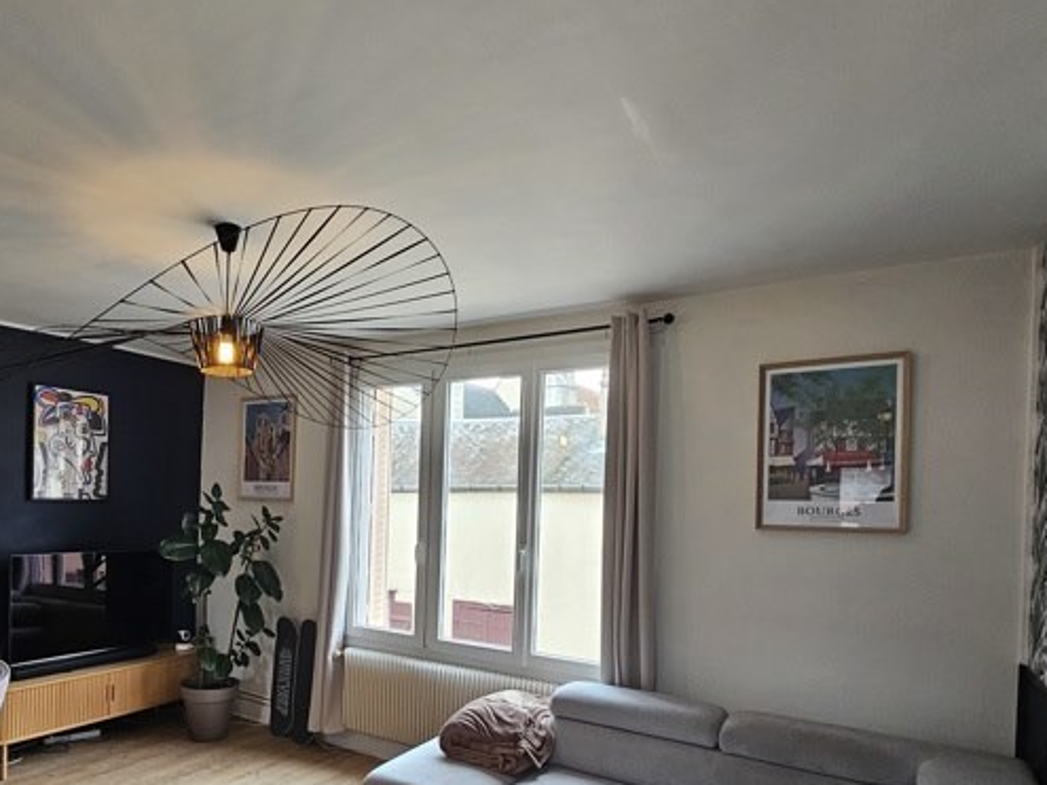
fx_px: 635
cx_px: 364
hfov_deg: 76.9
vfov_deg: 62.1
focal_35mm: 21
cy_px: 512
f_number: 2.2
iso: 160
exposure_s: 1/50
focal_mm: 2.2
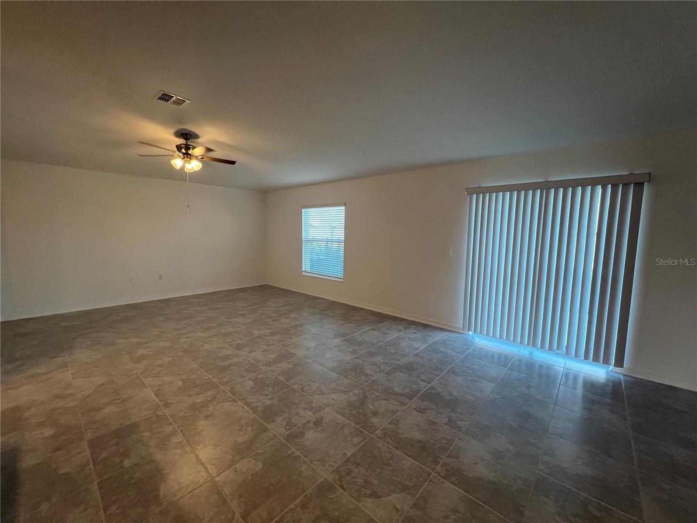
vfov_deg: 89.9
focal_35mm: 13
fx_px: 262
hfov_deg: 106.2
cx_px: 348
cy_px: 262
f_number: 1.8
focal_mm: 1.57
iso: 160
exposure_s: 1/120
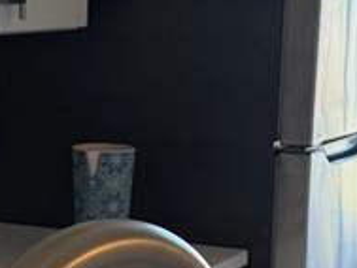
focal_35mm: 130
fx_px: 1342
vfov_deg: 11.3
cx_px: 11
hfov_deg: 14.9
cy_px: 253
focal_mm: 6.76
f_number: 1.78
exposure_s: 1/232
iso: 200
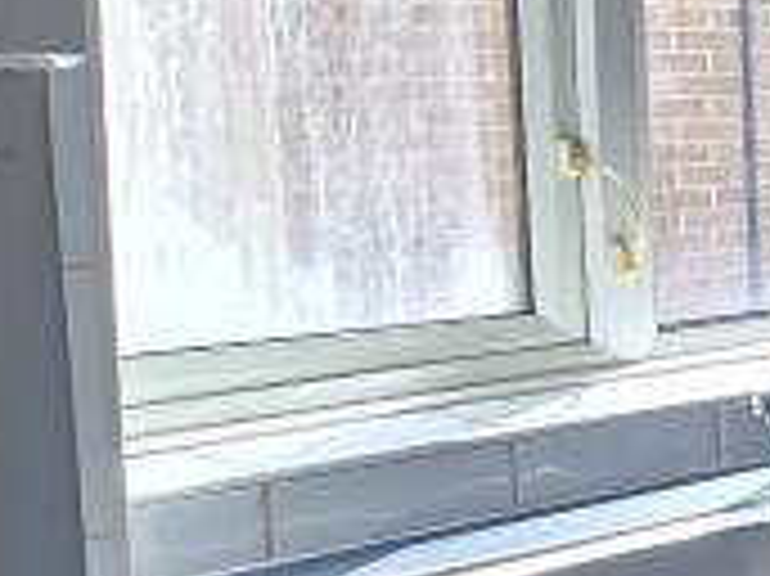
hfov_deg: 14.4
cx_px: 1914
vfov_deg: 18.9
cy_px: 252
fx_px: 1734
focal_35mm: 78
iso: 50
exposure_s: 1/115
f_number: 2.2
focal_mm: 2.2
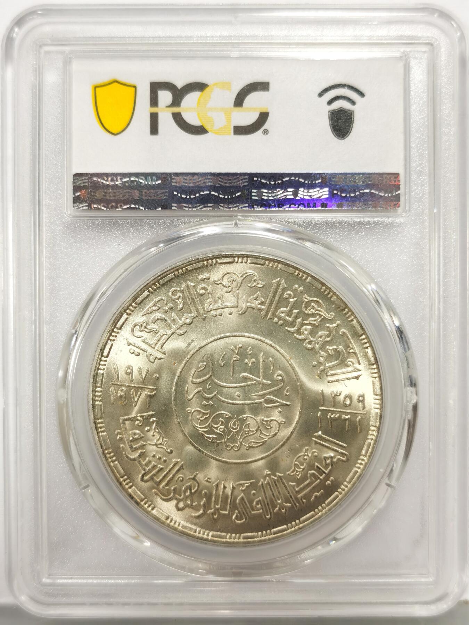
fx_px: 976
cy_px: 312
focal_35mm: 54
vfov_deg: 35.5
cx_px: 234
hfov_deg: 27.0
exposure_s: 1/100
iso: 125
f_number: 16
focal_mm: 5.56
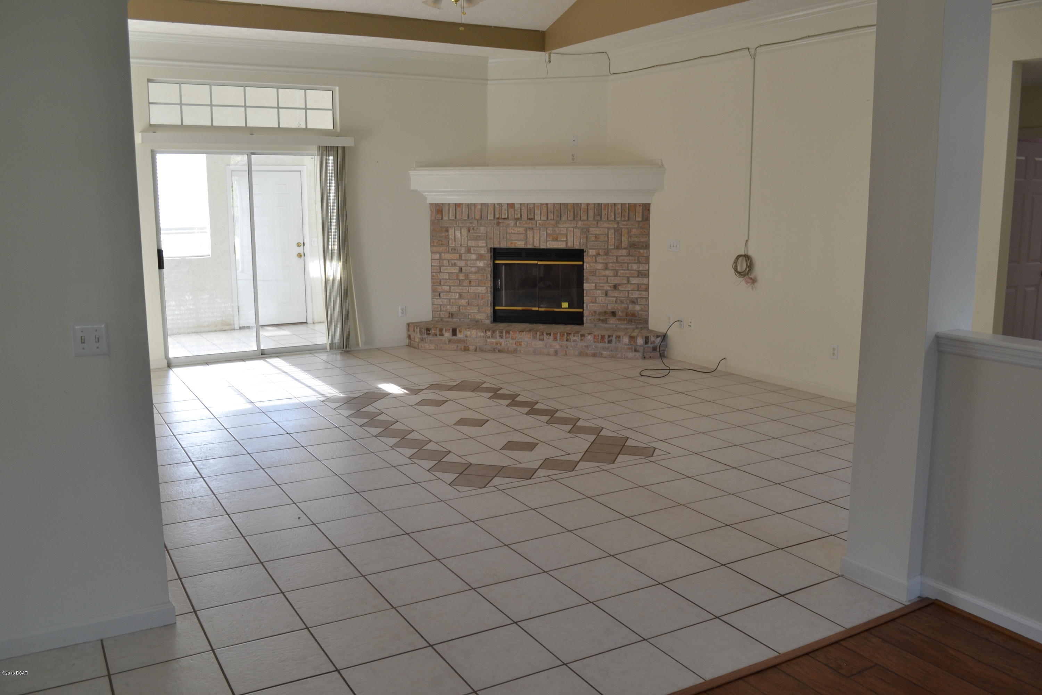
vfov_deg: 43.6
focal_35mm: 30
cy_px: 348
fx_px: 868
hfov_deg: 61.9
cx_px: 521
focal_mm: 20
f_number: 5.6
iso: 400
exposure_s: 1/60
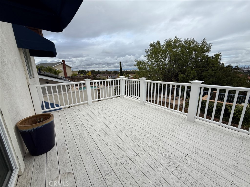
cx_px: 125
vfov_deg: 85.7
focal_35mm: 14
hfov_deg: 102.1
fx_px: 101
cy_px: 94
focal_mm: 2.22
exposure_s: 1/1656
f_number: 2.2
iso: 50
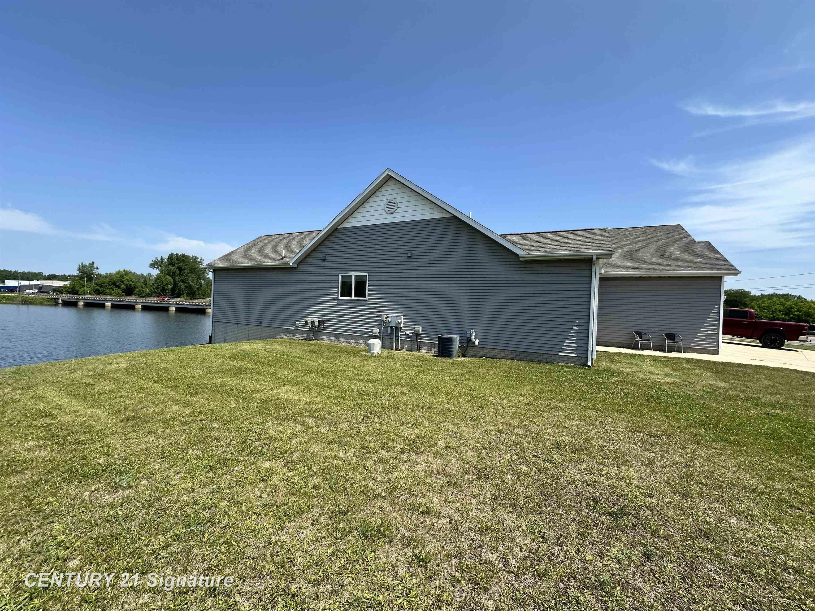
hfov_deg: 102.1
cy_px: 306
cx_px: 408
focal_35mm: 14
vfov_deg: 85.7
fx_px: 330
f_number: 2.2
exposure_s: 1/1531
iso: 40
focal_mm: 2.22
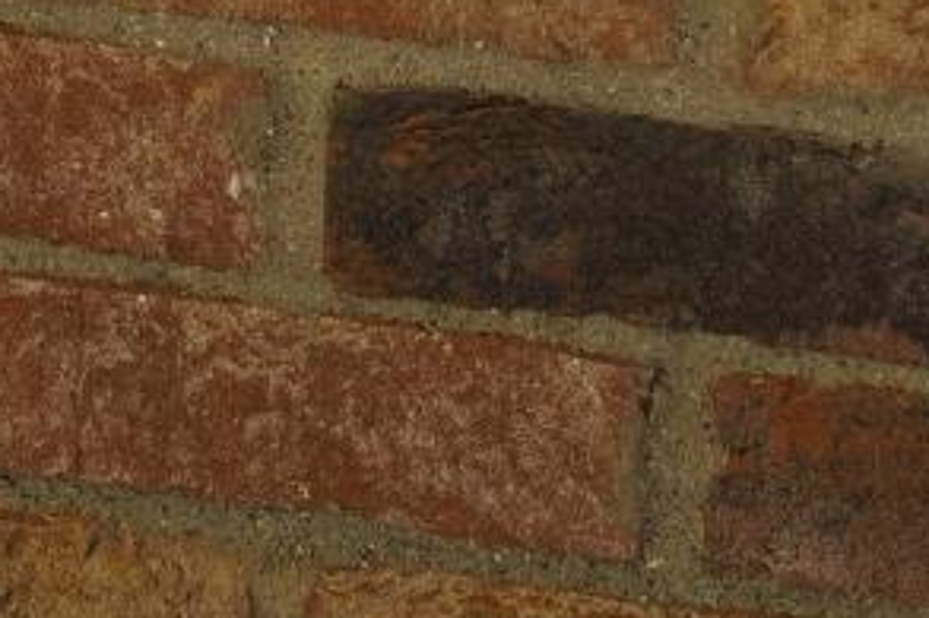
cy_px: -951
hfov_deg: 8.1
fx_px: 6574
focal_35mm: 255
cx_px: 187
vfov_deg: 5.2
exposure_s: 1/100
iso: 100
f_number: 3.5
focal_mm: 38.9
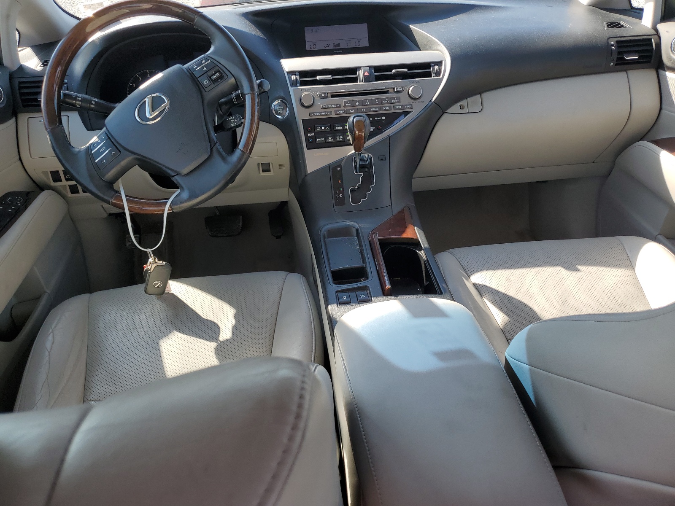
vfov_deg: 53.1
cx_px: 338
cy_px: 253
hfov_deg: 67.3
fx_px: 507
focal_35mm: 26
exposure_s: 1/556
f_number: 1.5
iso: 50
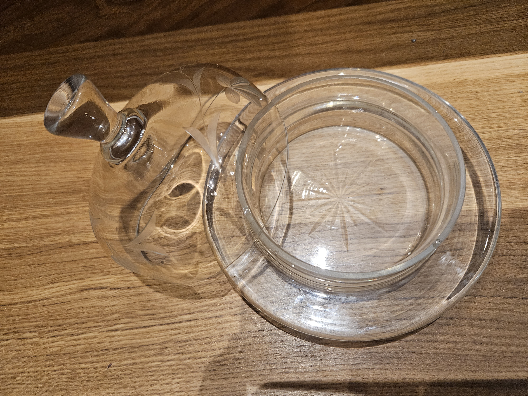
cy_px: 198
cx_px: 264
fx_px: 351
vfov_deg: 58.9
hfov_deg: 73.9
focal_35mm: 23
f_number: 1.8
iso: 500
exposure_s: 1/100
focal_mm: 5.4
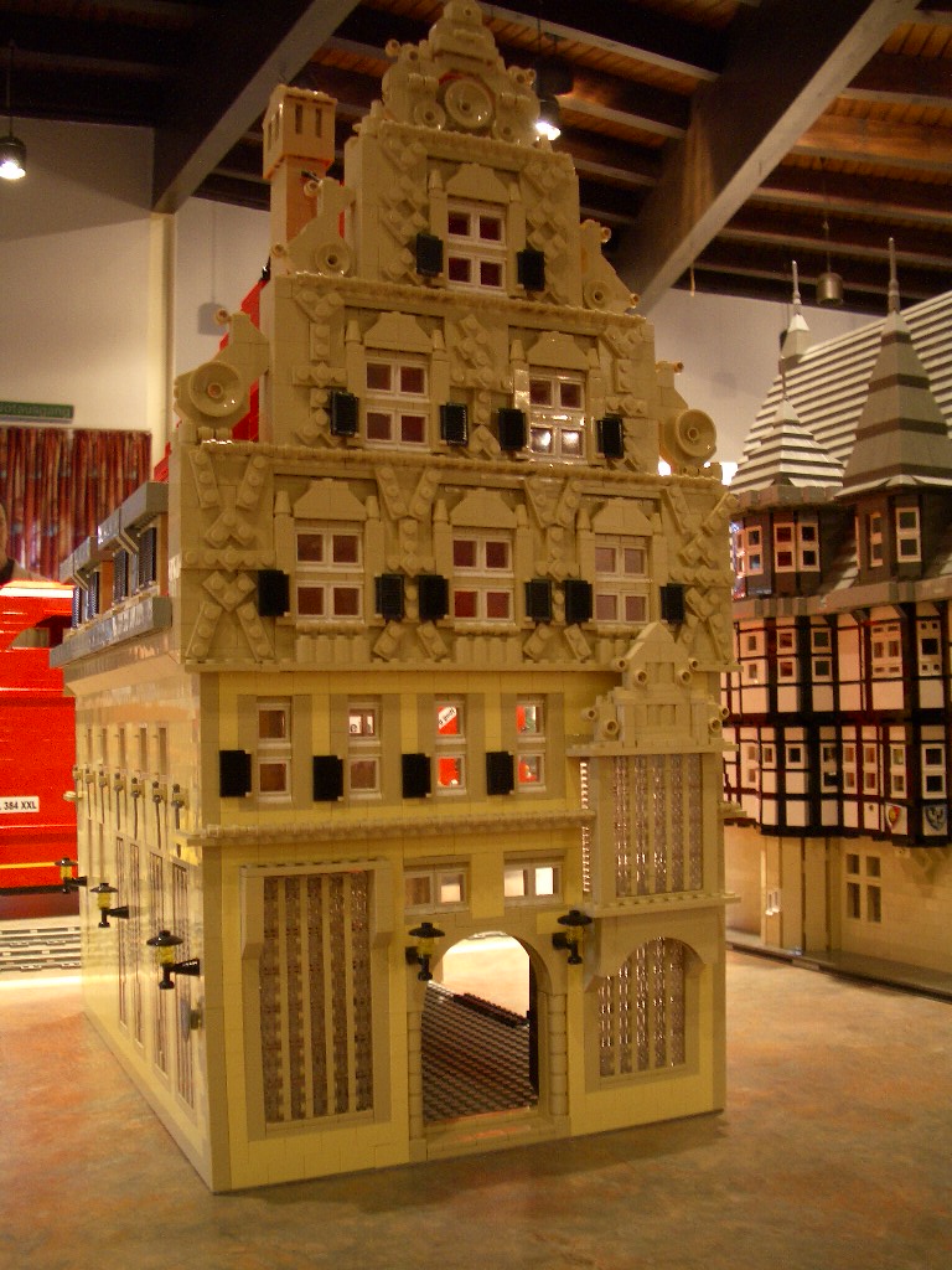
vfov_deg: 52.6
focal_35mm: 35
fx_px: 1283
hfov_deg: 40.7
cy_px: 635
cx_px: 476
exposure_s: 1/8
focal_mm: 5.8
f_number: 2.6
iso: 100
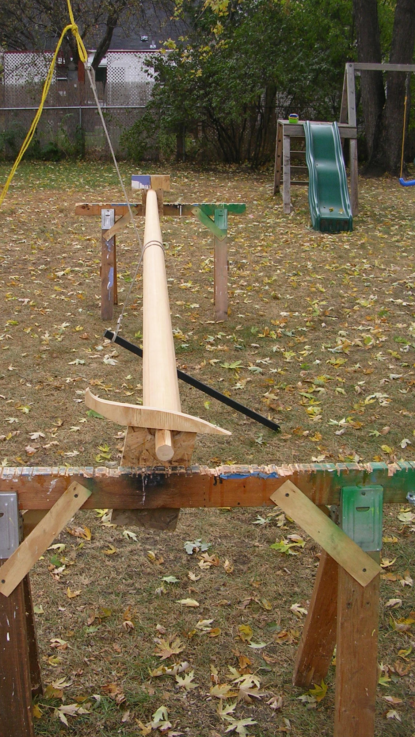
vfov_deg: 48.4
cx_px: 165
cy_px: 371
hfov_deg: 28.3
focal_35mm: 42
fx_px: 821
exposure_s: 1/252
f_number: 2.8
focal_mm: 5.8
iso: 50
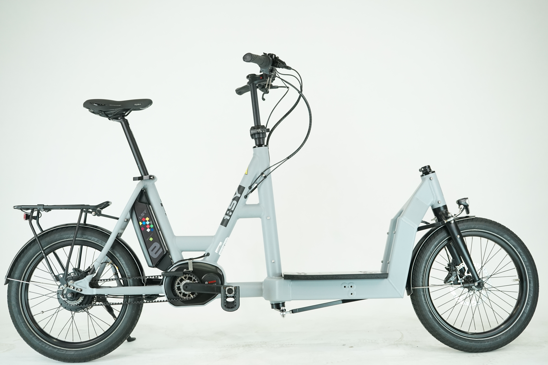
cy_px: 182
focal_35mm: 48
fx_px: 731
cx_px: 274
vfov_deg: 28.1
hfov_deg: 41.1
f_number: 5.6
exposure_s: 1/200
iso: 1600
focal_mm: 48
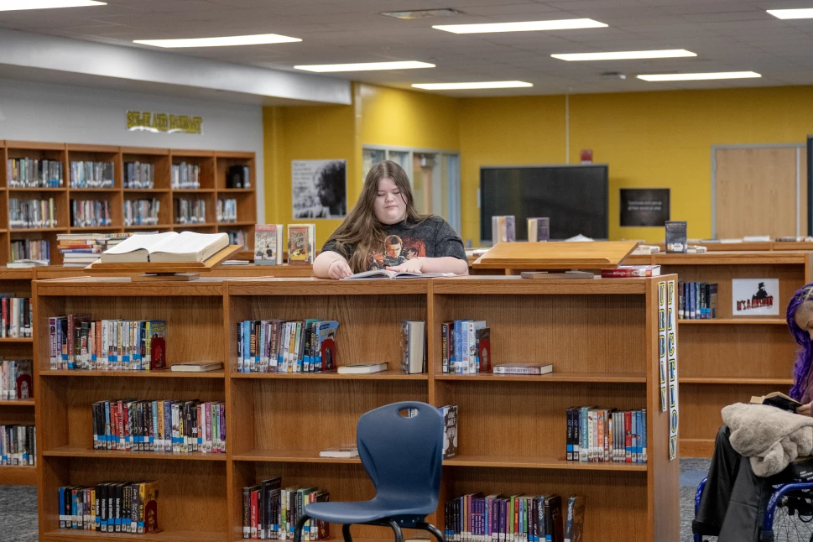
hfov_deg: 24.4
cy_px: 329
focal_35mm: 83
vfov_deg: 16.4
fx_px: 1874
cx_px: 483
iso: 3200
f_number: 2.5
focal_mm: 67
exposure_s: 1/800
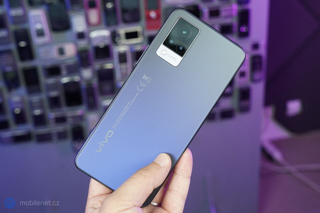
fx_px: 355
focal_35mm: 40
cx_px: 160
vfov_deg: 33.4
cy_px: 106
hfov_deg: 48.5
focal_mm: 40
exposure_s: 1/200
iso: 3200
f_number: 6.3
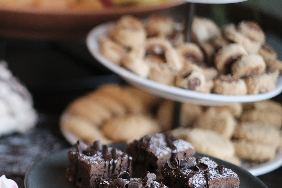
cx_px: 12
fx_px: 807
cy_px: 157
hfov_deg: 19.4
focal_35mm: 103
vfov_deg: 13.2
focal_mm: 35
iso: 640
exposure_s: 1/210
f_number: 1.4
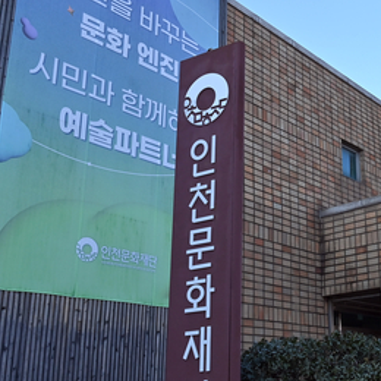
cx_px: 347
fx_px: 585
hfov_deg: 34.0
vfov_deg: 36.0
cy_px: 215
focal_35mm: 47
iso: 800
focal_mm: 24
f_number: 18
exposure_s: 1/125
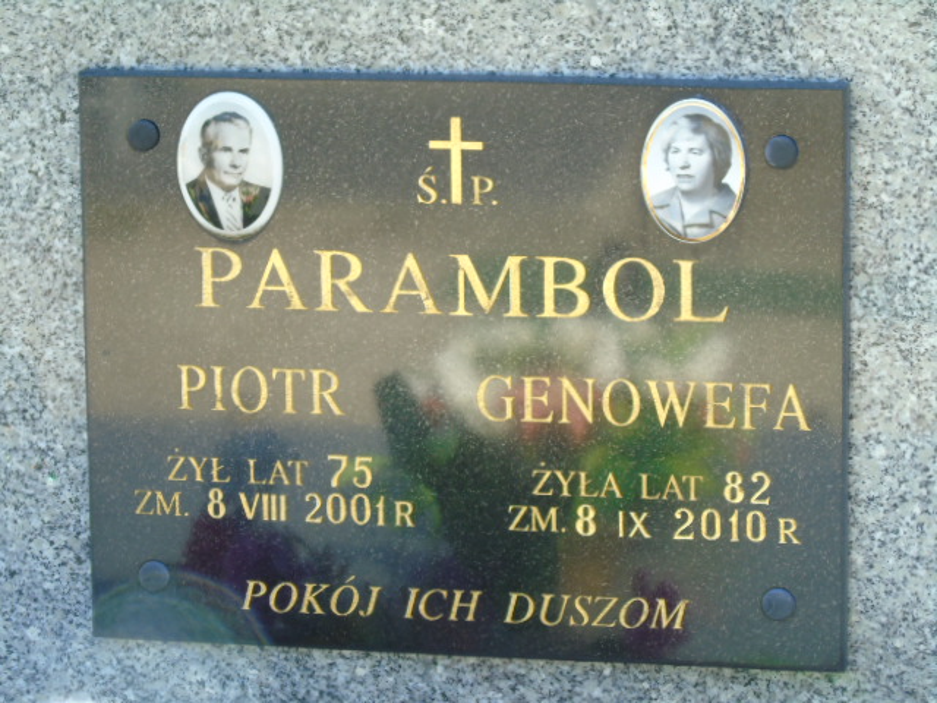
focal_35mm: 162
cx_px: 468
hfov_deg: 12.2
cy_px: 352
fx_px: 4385
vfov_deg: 9.2
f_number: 4.9
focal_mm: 29
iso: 160
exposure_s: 1/125
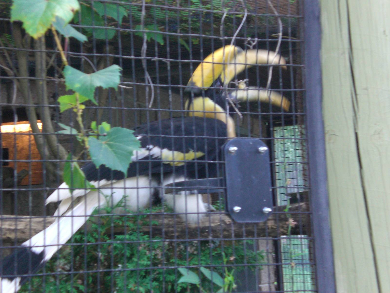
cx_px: 195
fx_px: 980
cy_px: 146
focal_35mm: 87
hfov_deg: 22.5
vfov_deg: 17.0
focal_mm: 14.49
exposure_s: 1/80
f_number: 5
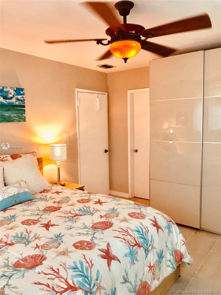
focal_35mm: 28
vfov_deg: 63.4
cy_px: 148
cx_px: 110
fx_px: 238
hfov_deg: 49.7
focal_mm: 3.99
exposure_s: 1/15
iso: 40
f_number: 1.8
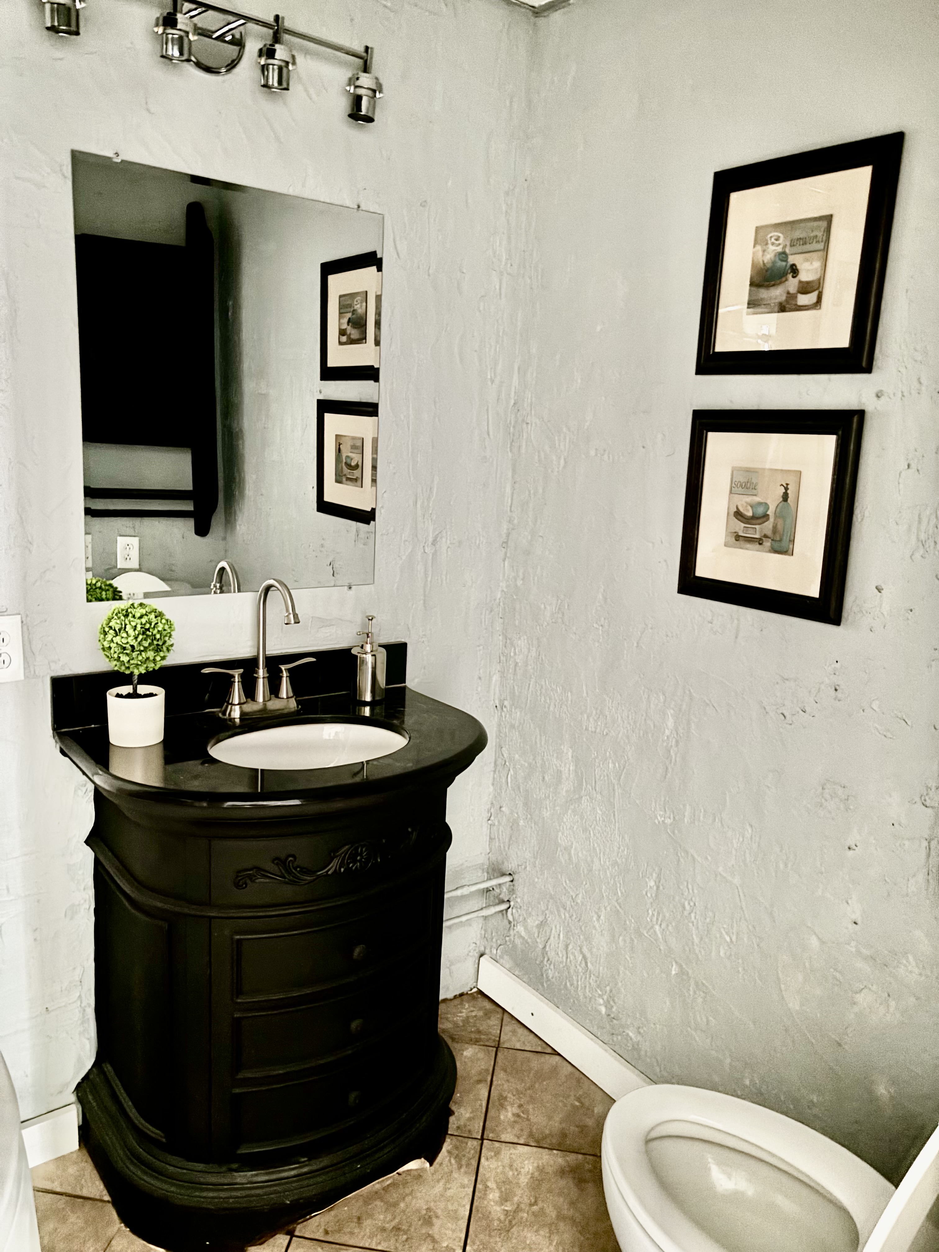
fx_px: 940
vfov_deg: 67.3
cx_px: 470
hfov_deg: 53.1
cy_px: 626
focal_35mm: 26
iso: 1000
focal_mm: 5.96
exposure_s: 1/9
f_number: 1.6
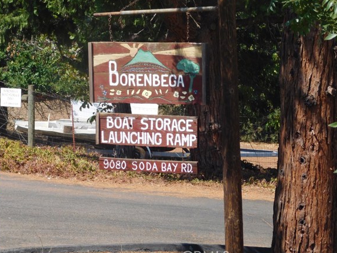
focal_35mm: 225
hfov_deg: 8.8
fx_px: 2190
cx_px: 153
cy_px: 124
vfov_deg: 6.6
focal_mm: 35.9
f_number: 5.4
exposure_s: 1/400
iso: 125
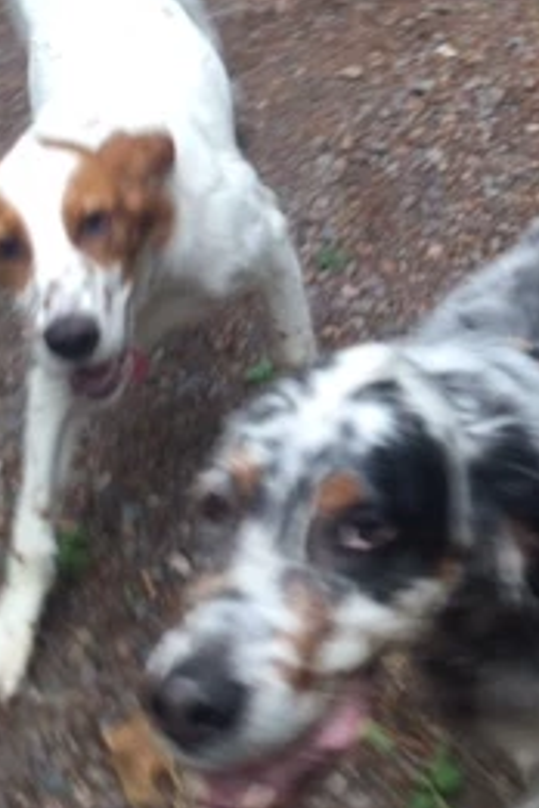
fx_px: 1662
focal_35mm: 74
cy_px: 211
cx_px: 570
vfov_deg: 27.0
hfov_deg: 17.9
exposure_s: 1/60
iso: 32
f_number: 2.2
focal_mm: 4.15
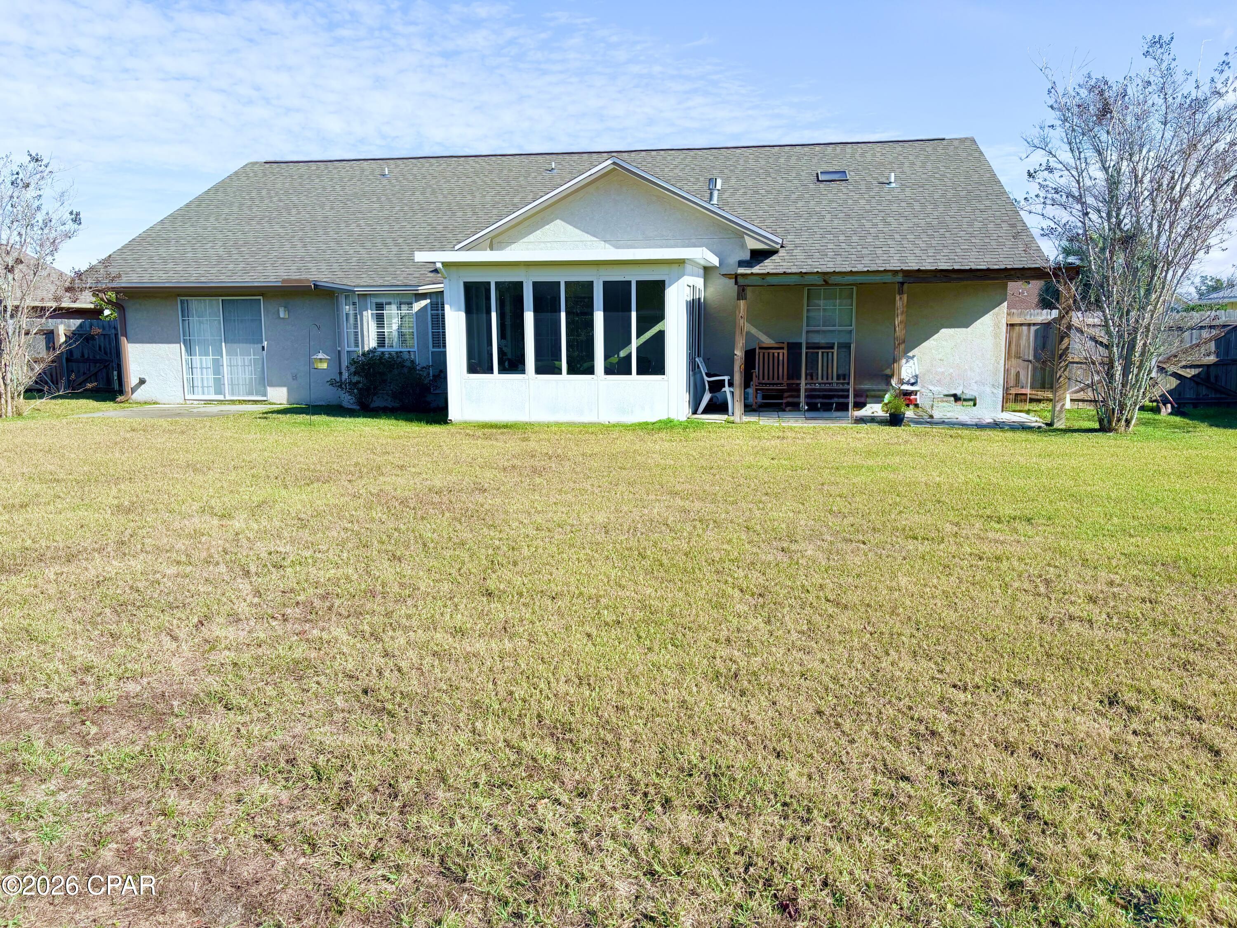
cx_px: 618
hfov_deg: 67.3
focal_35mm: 26
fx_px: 929
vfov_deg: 53.1
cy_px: 464
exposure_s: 1/3448
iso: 50
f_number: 1.6
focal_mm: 5.96
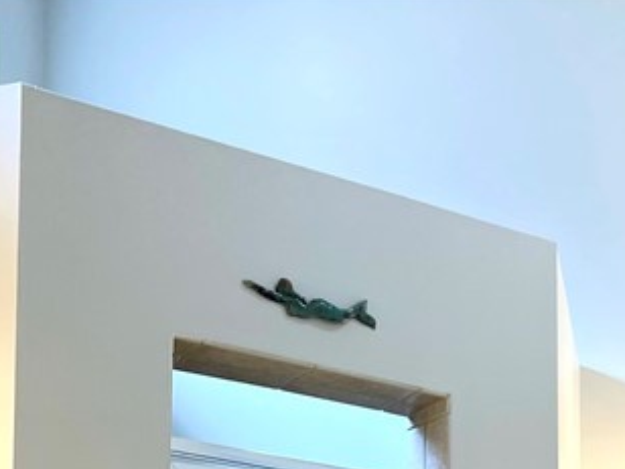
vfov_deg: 15.8
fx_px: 1499
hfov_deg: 23.4
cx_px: 189
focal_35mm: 83
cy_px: 767
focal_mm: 5.1
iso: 64
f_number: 1.6
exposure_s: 1/120
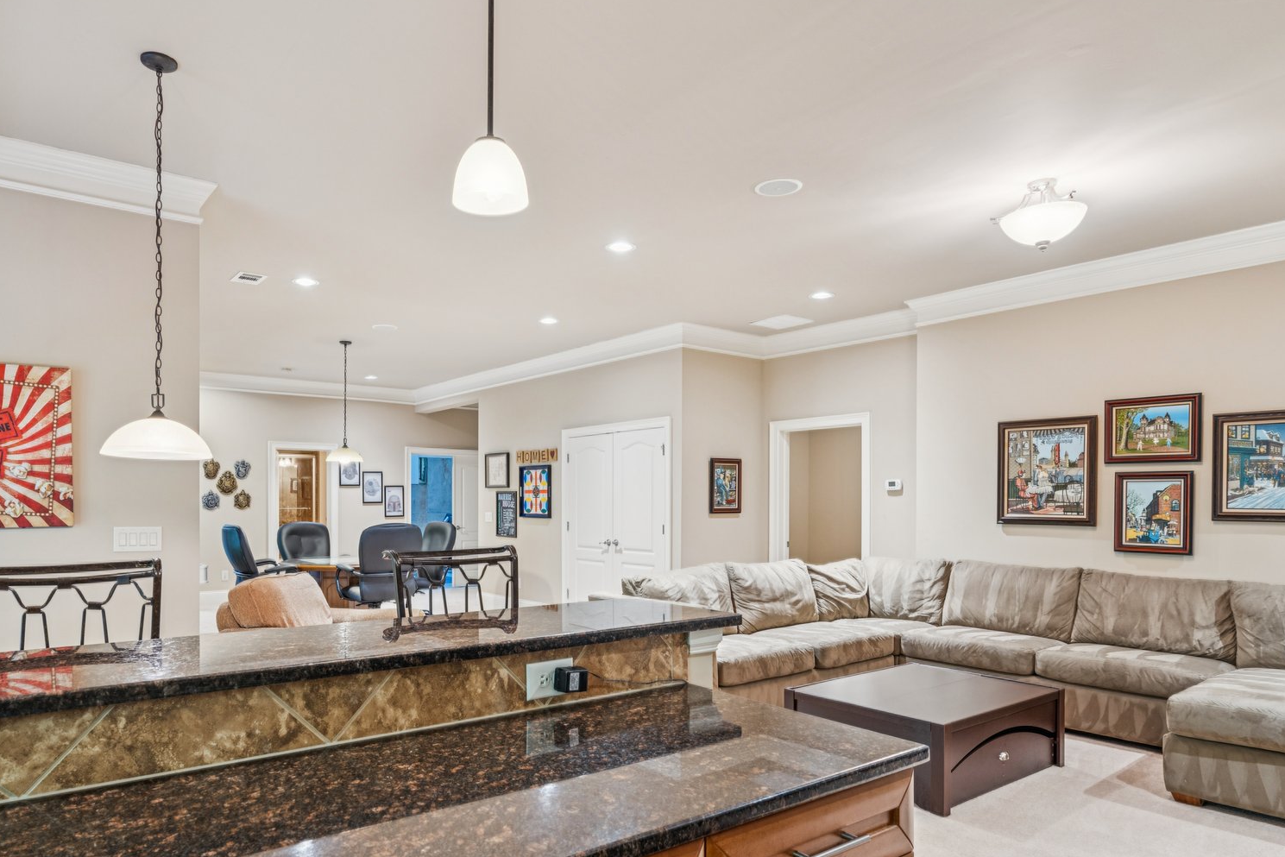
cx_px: 557
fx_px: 785
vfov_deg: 56.7
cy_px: 522
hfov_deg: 78.2
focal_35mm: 22
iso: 400
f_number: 5.6
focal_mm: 16
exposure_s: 1/10
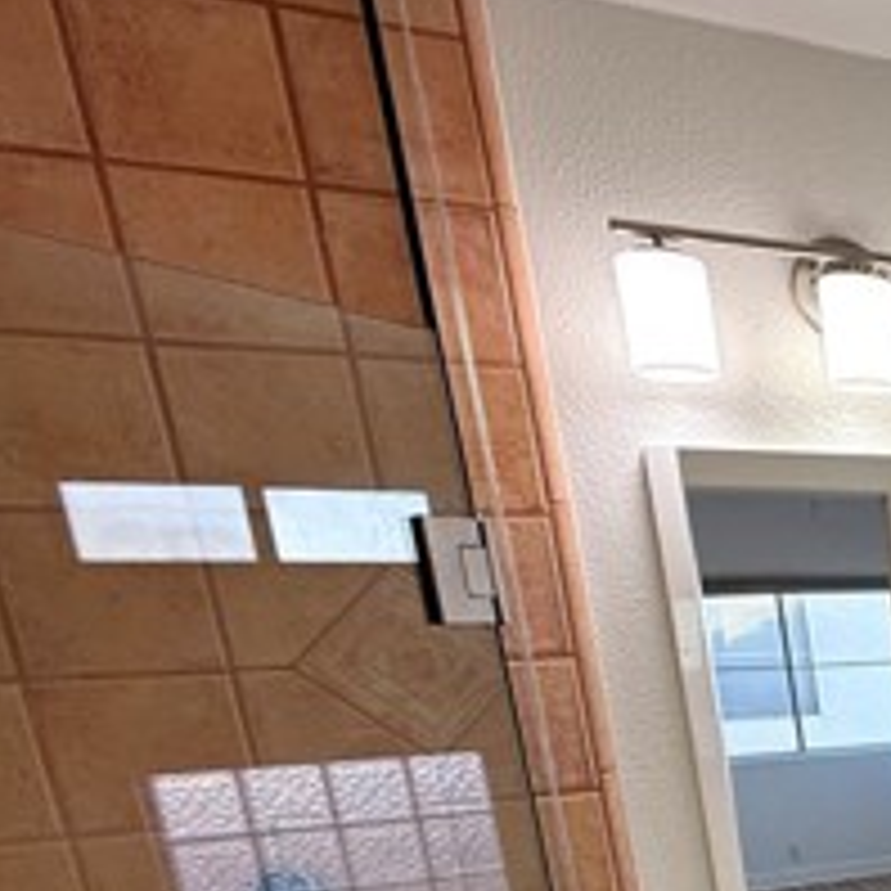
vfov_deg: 37.1
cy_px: 909
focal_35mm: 40
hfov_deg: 29.3
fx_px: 1165
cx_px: 1278
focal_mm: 2.22
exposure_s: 1/137
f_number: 2.2
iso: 64
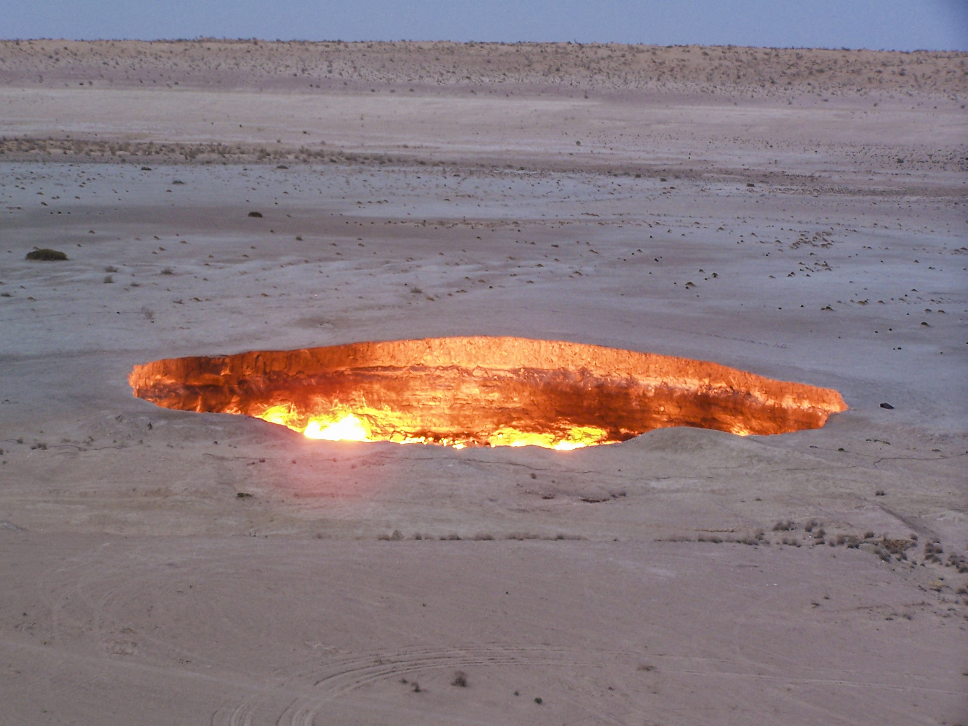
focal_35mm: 94
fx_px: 2629
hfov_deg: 20.9
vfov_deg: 15.7
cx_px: 484
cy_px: 363
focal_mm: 15.6
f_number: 3.2
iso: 80
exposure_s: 1/2
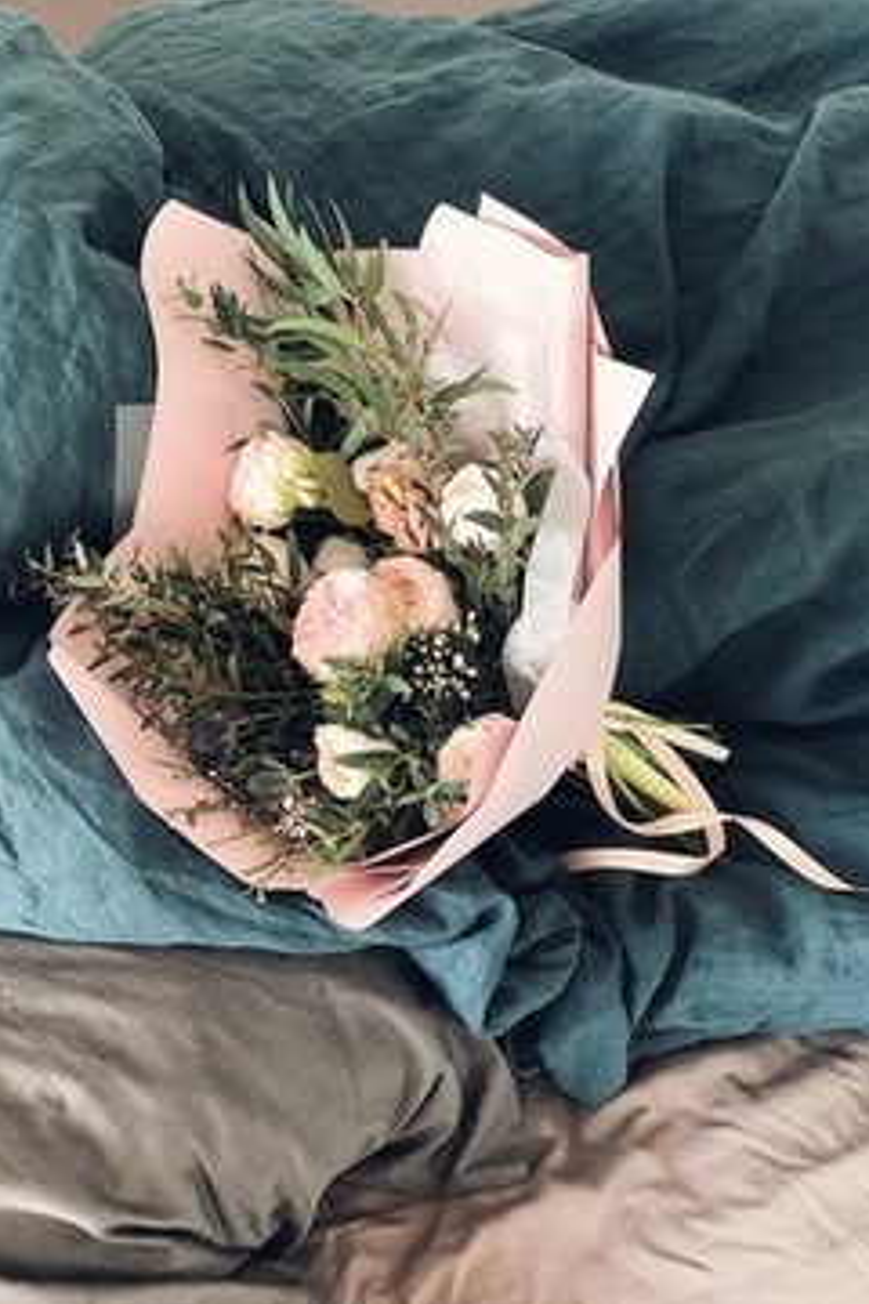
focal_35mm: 55
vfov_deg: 36.2
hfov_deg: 24.6
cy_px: 659
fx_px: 1991
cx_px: 400
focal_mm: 6
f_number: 2.4
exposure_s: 1/50
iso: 64
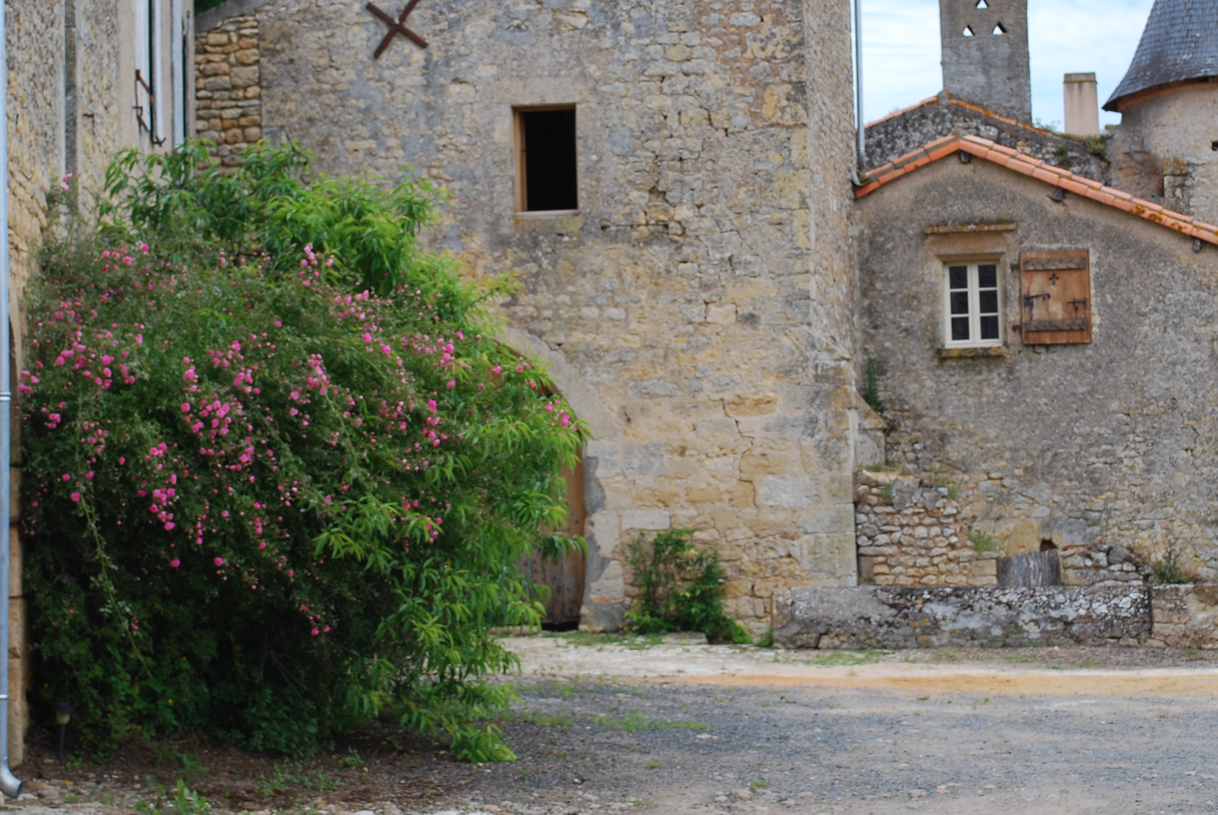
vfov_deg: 15.0
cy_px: 243
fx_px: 3082
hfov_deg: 22.3
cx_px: 703
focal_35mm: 91
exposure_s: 1/200
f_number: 7.1
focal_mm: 42
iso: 100
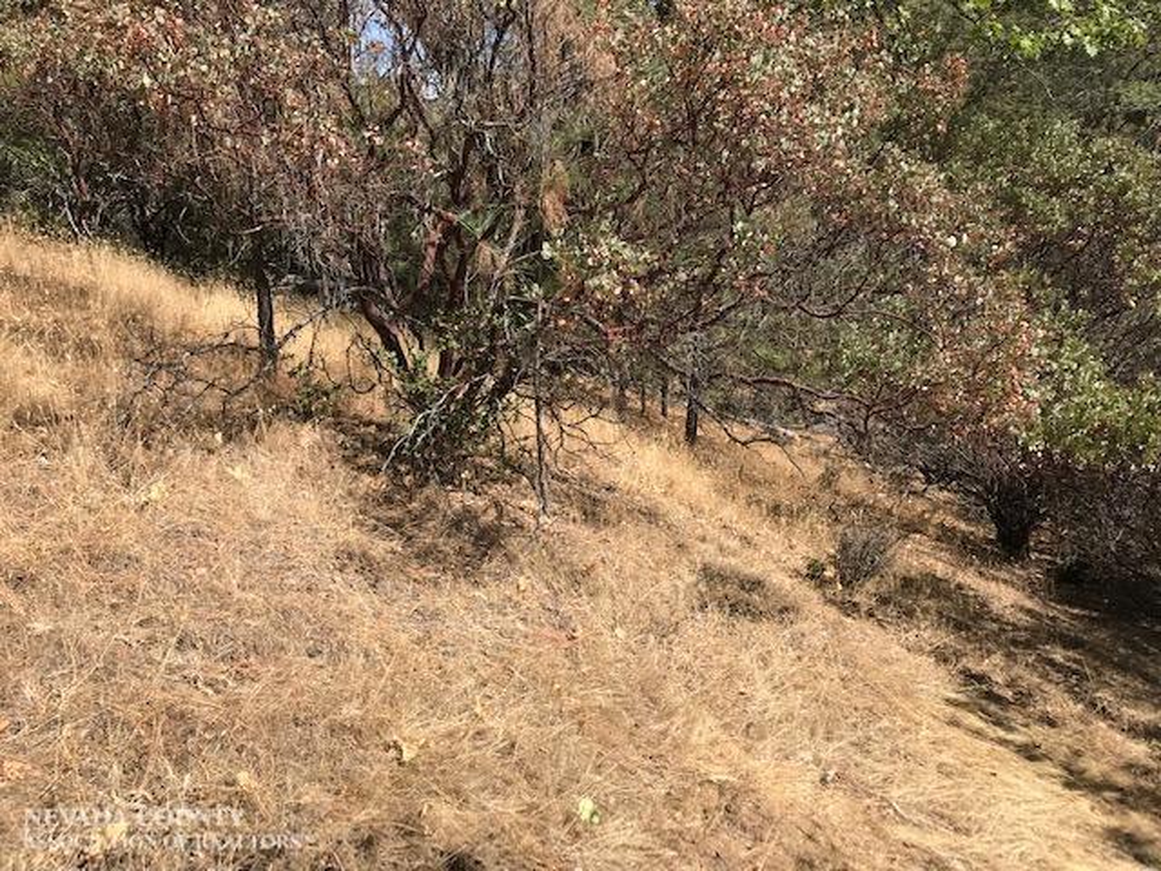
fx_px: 939
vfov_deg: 49.7
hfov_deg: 63.4
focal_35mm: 28
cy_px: 436
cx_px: 580
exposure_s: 1/1429
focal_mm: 3.99
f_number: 1.8
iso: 20
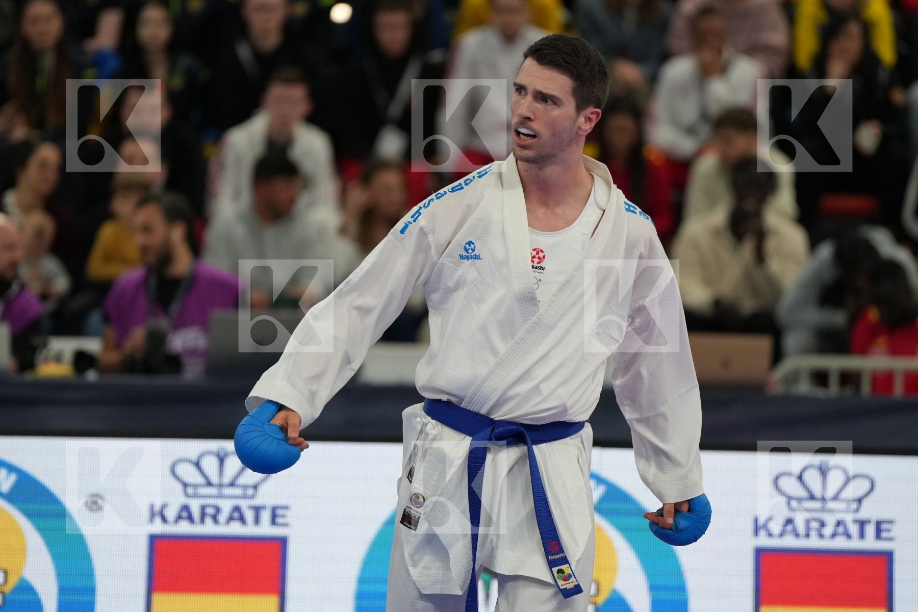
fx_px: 7649
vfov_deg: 4.6
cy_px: 306
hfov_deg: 6.9
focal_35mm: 300
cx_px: 459
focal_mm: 200
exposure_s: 1/1000
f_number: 2.8
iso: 2000
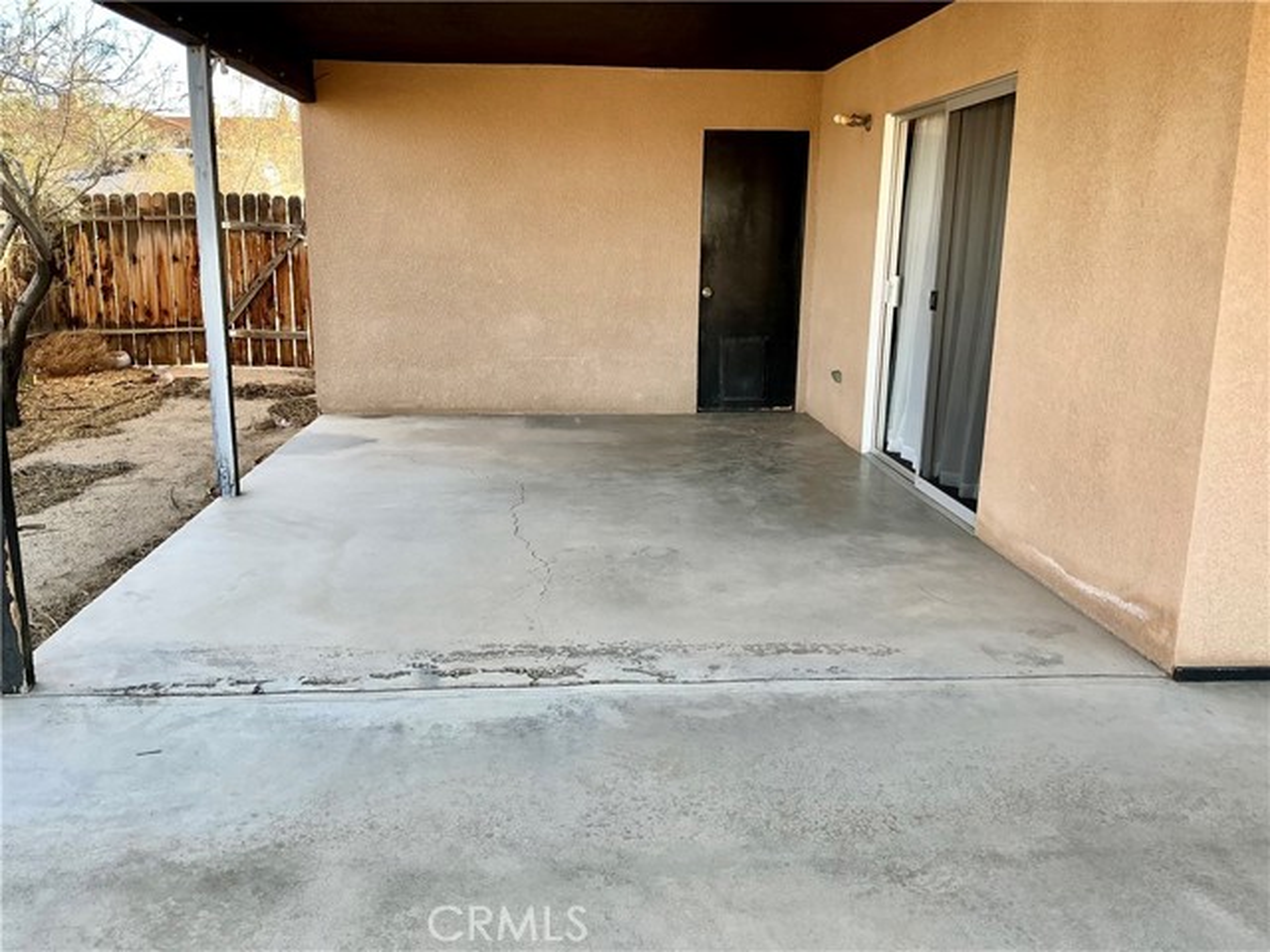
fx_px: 1064
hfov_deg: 61.7
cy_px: 476
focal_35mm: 29
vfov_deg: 48.2
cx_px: 635
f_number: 1.8
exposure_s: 1/137
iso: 16
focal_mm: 3
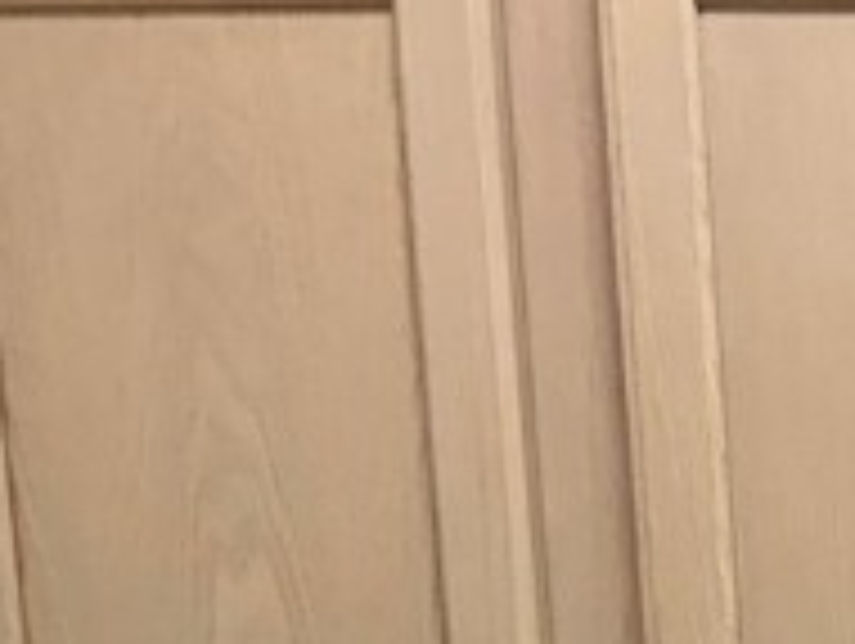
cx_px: 1940
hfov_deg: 11.9
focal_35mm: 140
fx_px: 3462
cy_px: 1657
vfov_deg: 9.3
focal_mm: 5.96
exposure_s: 1/120
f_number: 1.6
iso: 125
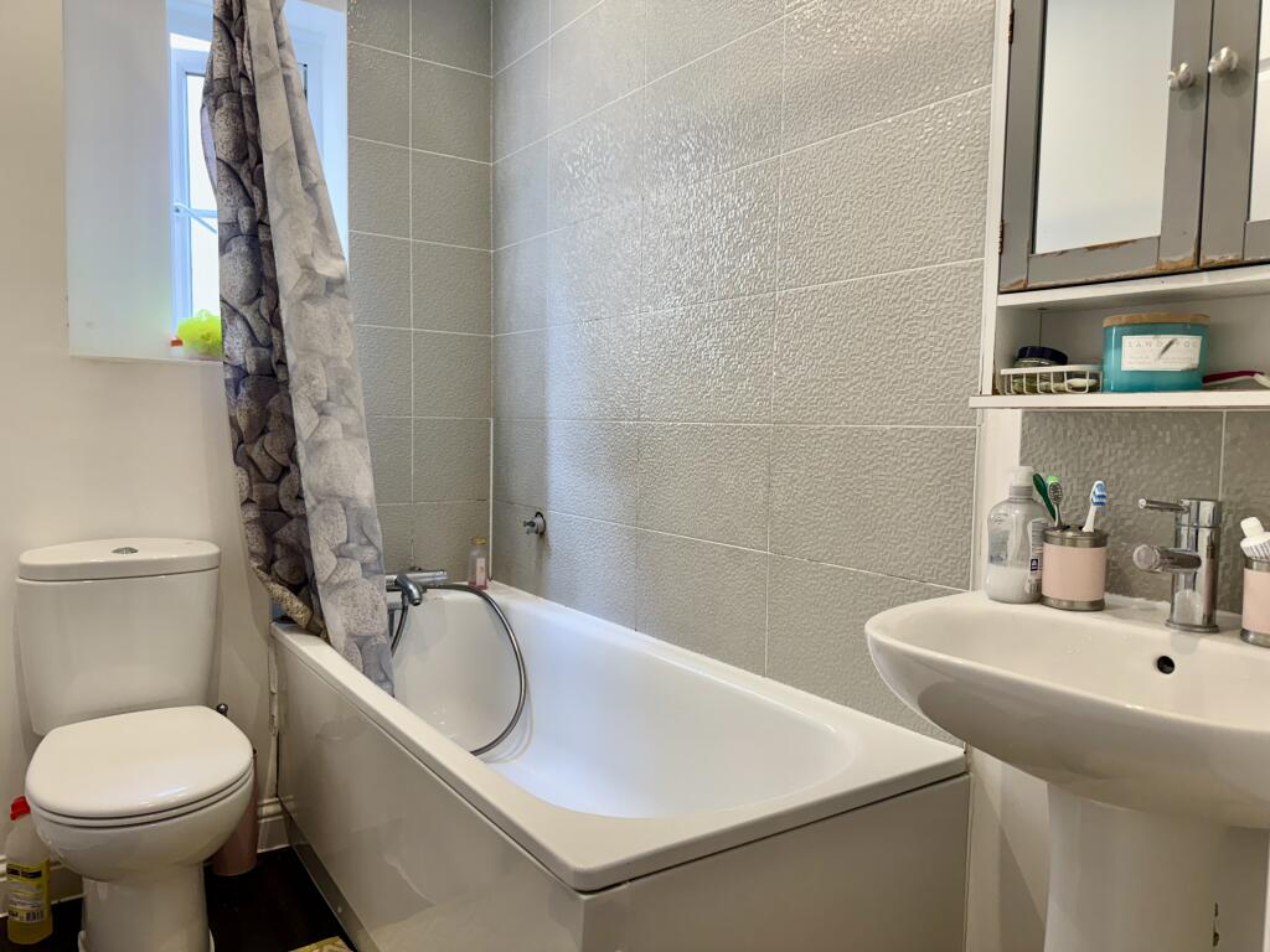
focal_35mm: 24
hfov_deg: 71.6
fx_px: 881
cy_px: 476
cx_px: 635
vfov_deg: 56.8
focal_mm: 6.76
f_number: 1.78
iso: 125
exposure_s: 1/100
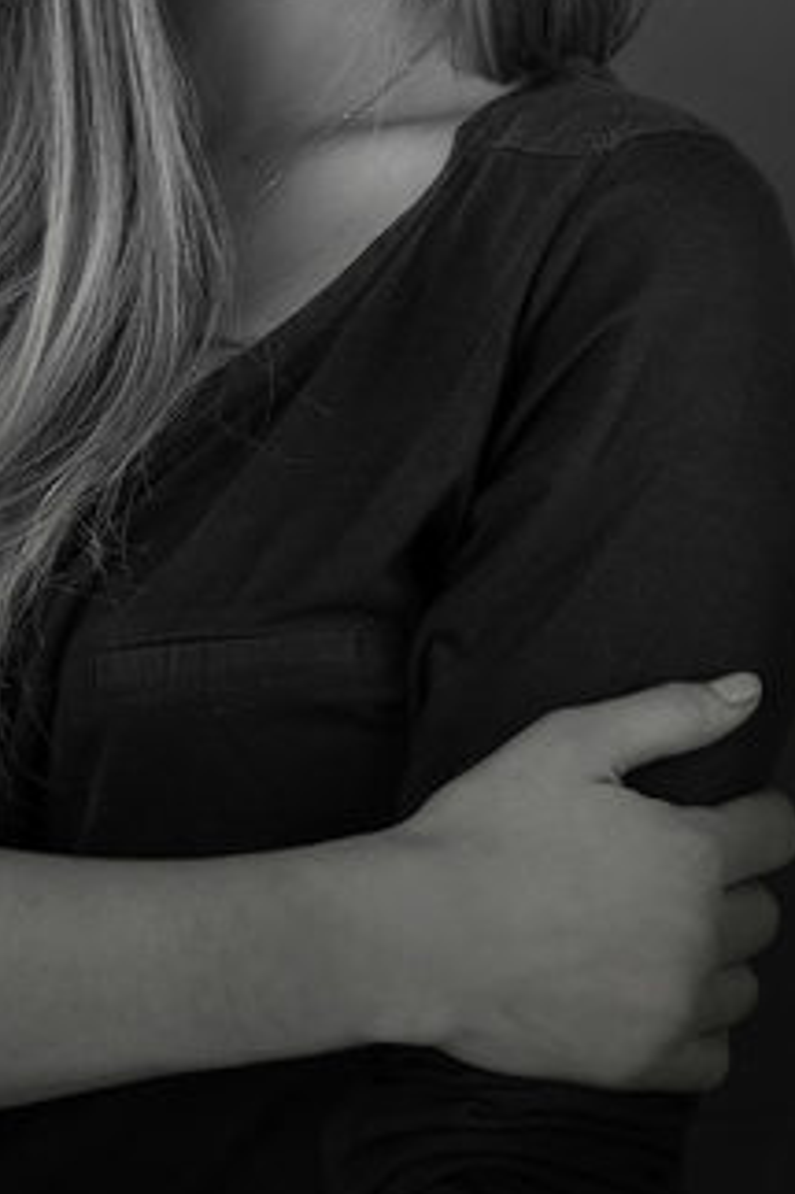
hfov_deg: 8.7
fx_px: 5239
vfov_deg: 12.9
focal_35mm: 158
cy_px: 200
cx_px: 373
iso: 100
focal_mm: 85
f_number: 11
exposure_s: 1/160
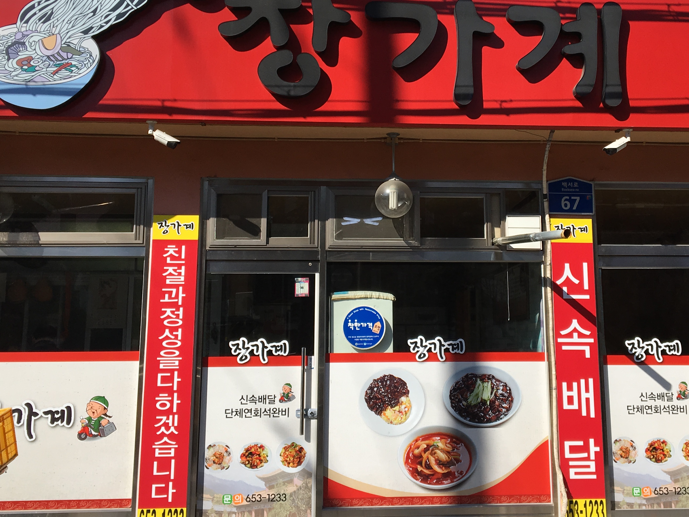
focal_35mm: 45
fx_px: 896
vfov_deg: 32.0
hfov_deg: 41.9
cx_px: 399
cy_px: 194
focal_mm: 4.15
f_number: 2.2
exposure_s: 1/1972
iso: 25
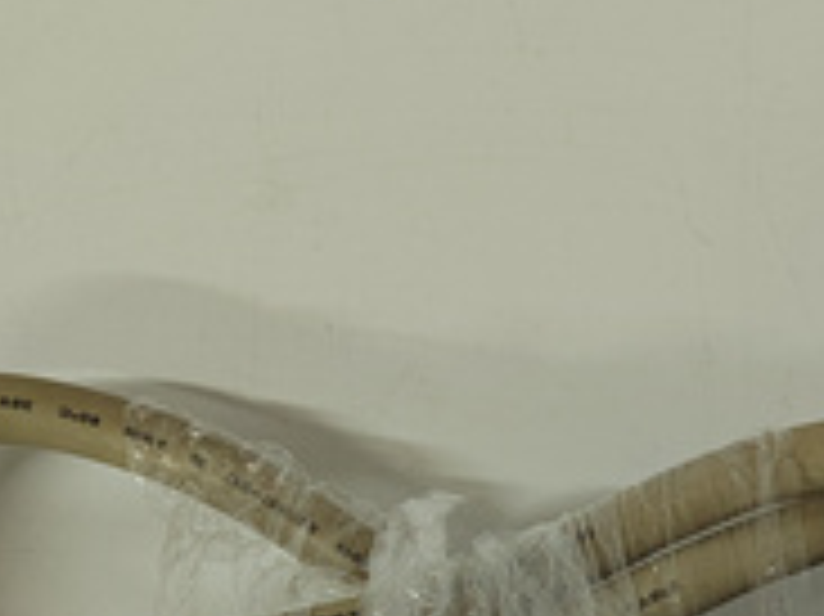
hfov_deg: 30.0
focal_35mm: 63
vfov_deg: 21.3
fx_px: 1499
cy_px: 771
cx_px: 657
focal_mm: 5.52
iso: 1769
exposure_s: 1/100
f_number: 1.9
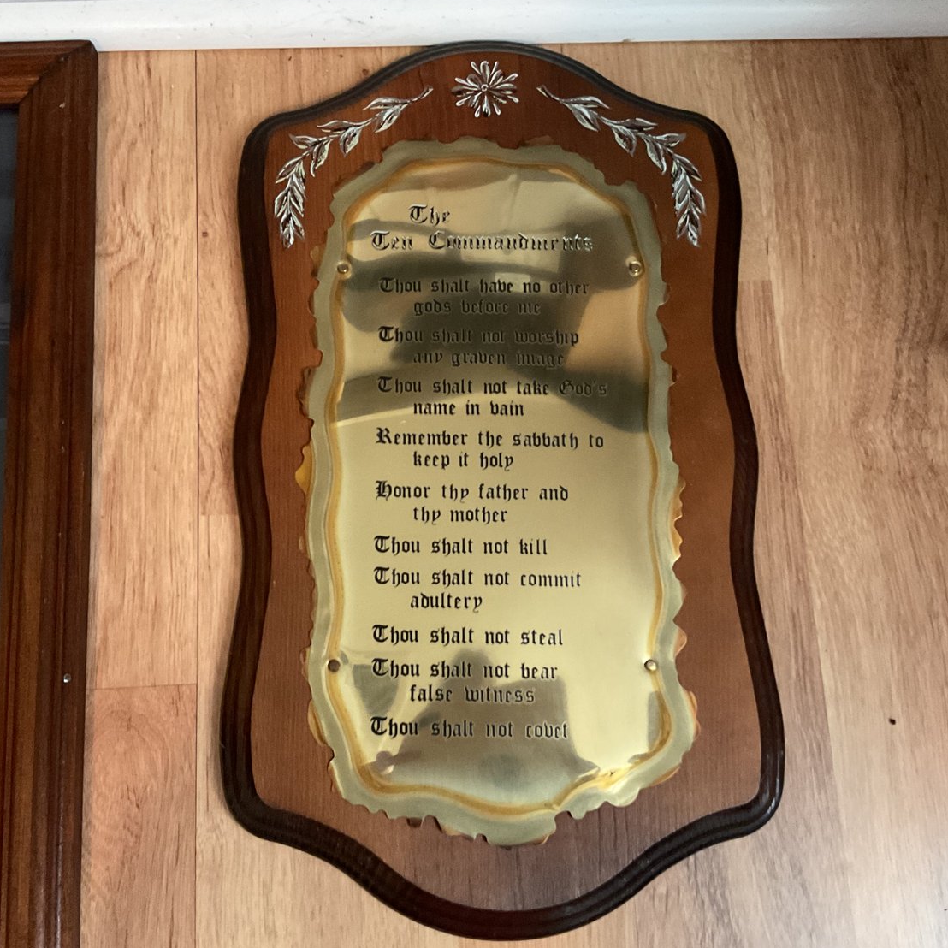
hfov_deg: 47.1
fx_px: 1084
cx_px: 409
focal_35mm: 35
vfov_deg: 47.2
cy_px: 480
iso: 400
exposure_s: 1/30
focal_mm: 3
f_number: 1.8
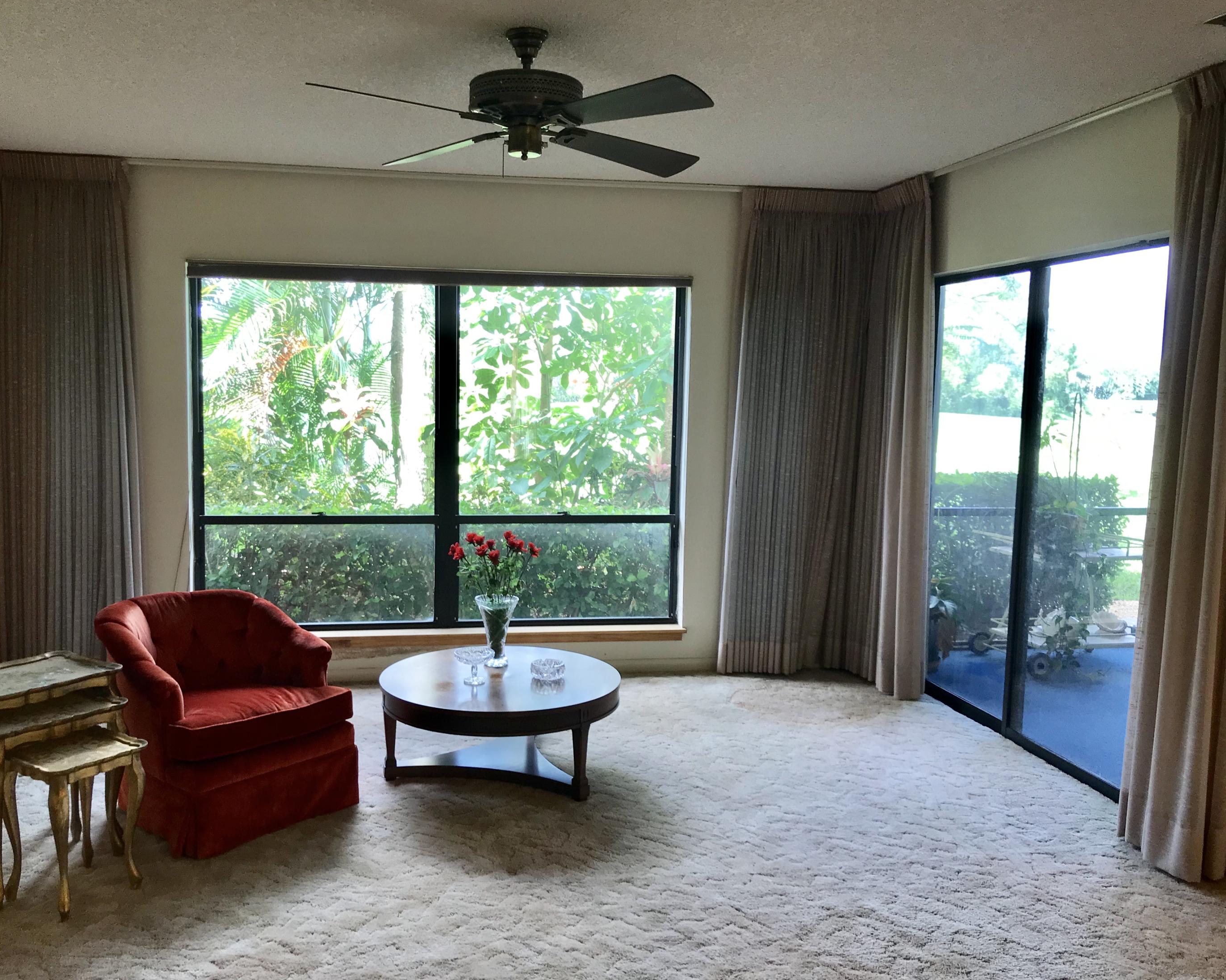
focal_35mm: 30
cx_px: 557
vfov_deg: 48.5
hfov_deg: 58.7
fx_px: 1088
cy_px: 495
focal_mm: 3.99
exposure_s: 1/40
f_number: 1.8
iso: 25
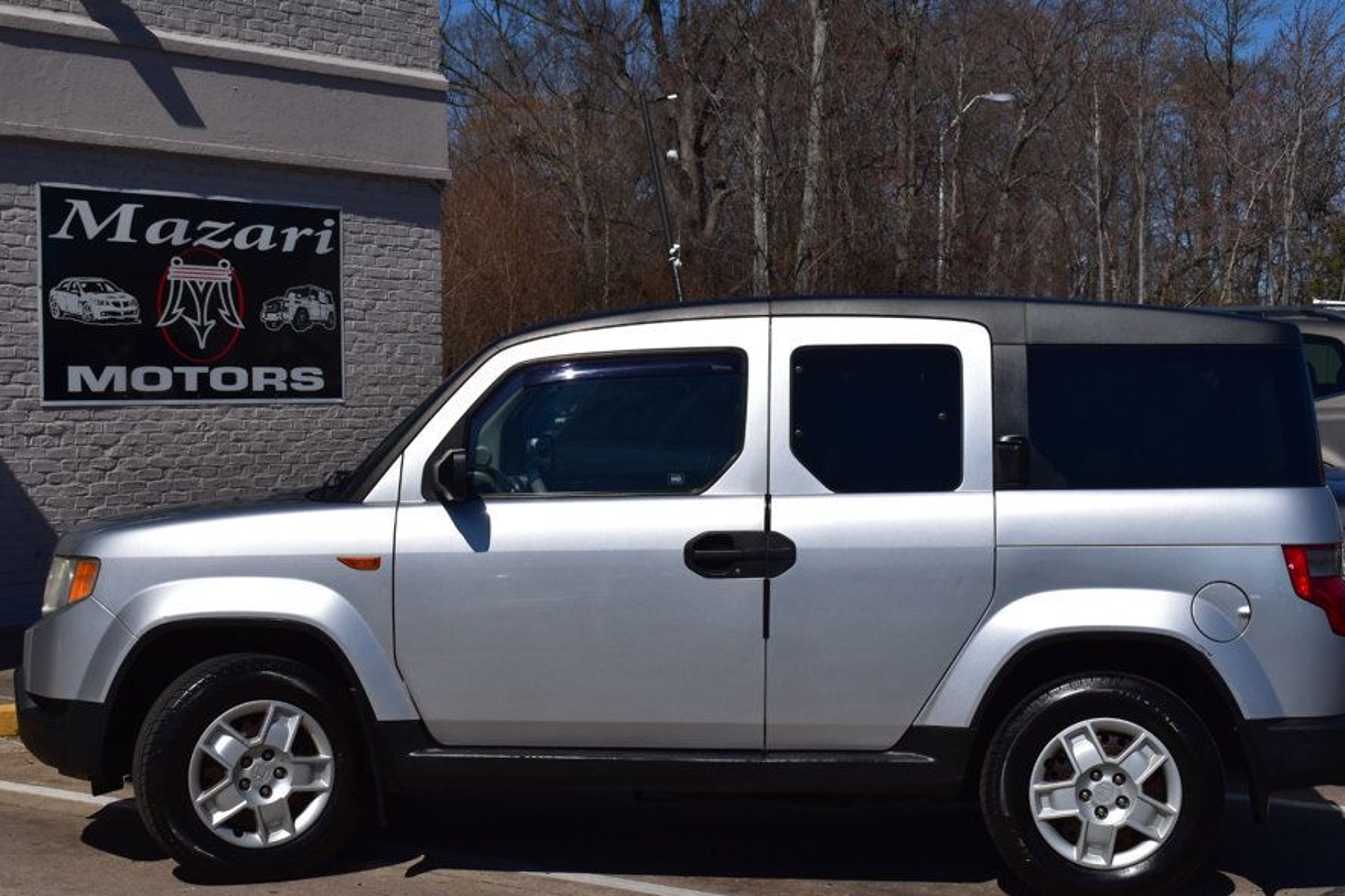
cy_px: 464
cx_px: 692
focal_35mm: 66
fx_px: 2465
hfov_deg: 30.5
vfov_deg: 20.6
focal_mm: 38
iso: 200
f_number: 13
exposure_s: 1/800
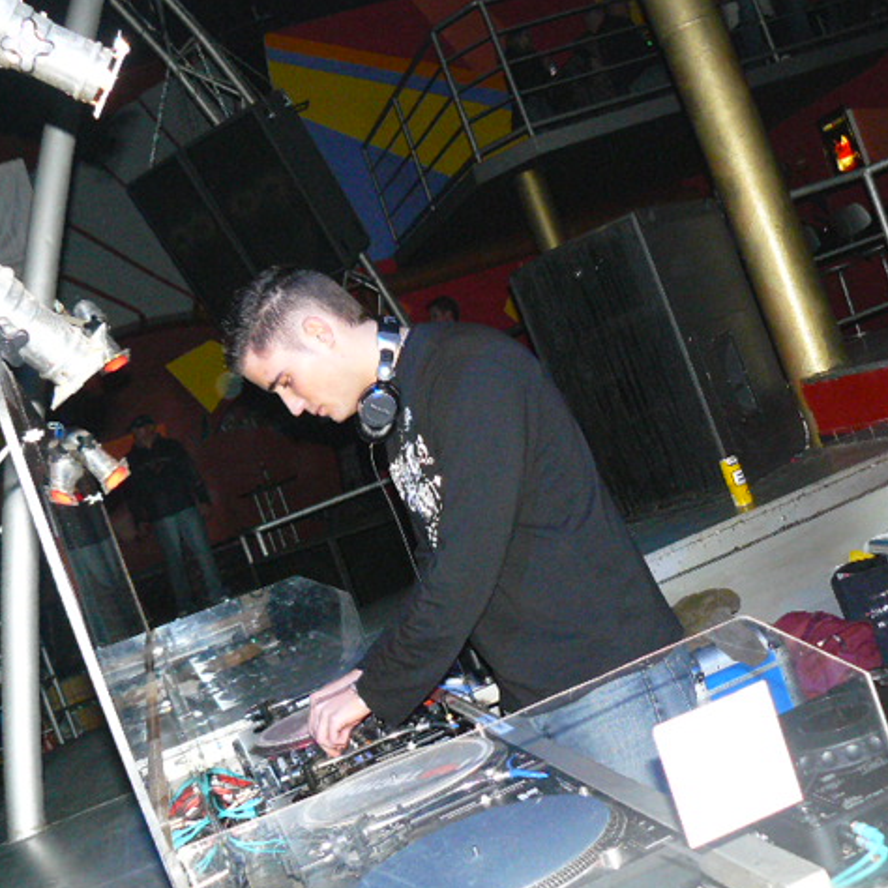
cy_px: 448
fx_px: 1248
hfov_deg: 39.2
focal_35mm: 43
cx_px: 431
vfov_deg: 39.2
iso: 400
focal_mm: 6
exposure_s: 1/60
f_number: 2.8
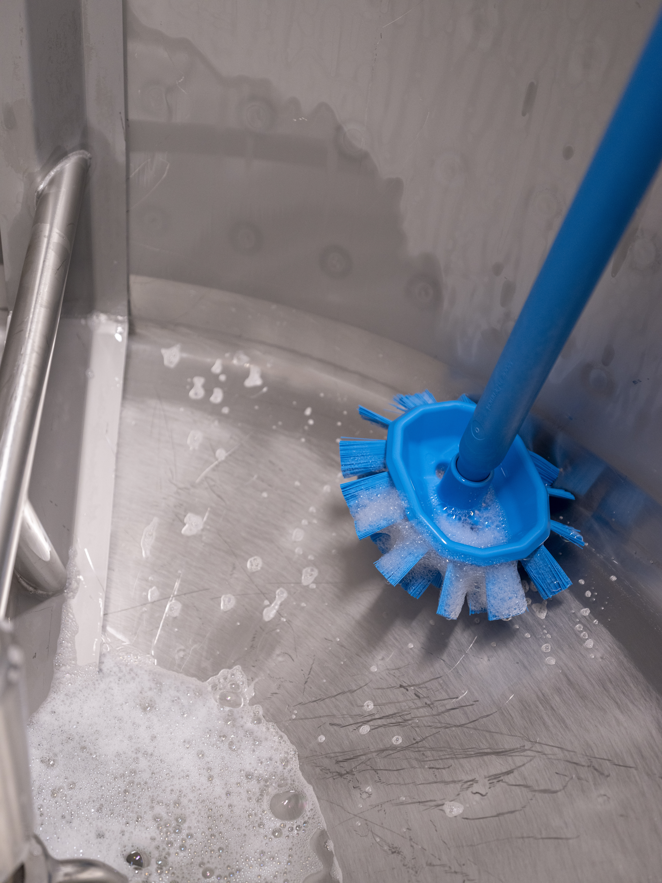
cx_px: 331
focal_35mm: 37
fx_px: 943
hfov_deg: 38.7
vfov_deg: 50.1
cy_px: 442
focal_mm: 47.3
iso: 1000
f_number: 4
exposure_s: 1/125
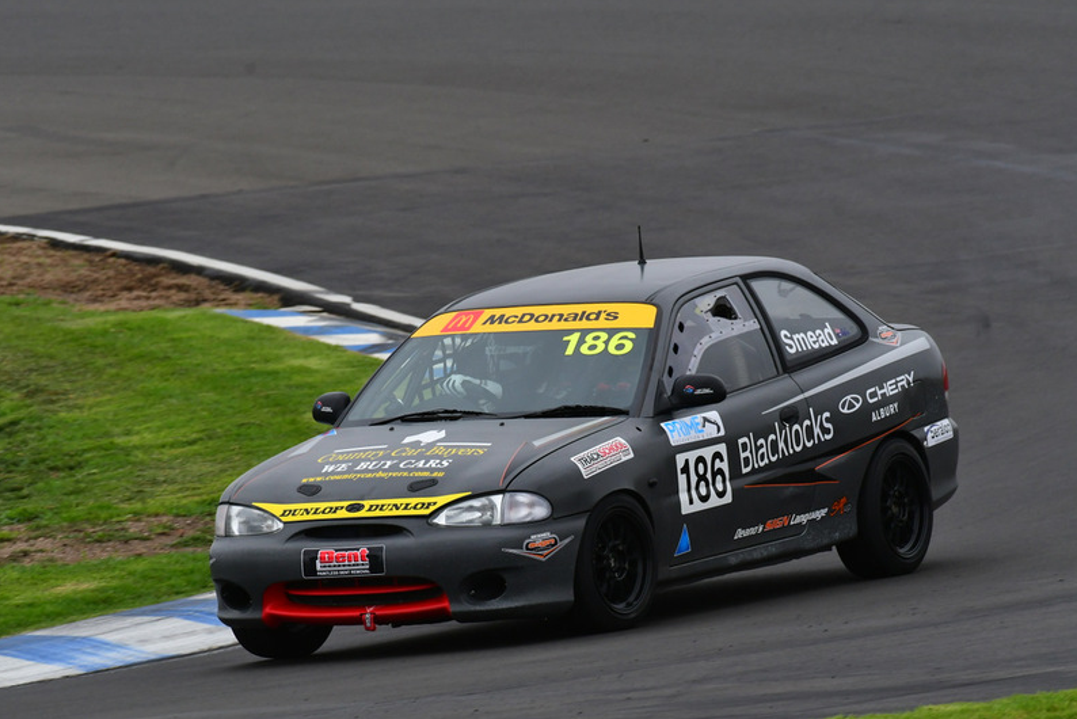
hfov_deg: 2.7
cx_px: 538
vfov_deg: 1.8
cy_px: 360
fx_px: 22624
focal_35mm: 756
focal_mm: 500
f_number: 10
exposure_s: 1/640
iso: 1000
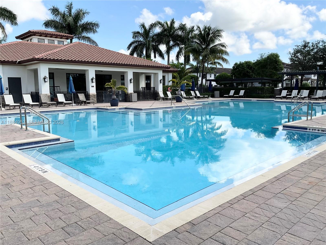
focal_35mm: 29
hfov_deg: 61.7
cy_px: 122
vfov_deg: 48.2
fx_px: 273
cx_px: 163
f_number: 1.8
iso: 16
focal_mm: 3
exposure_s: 1/1626
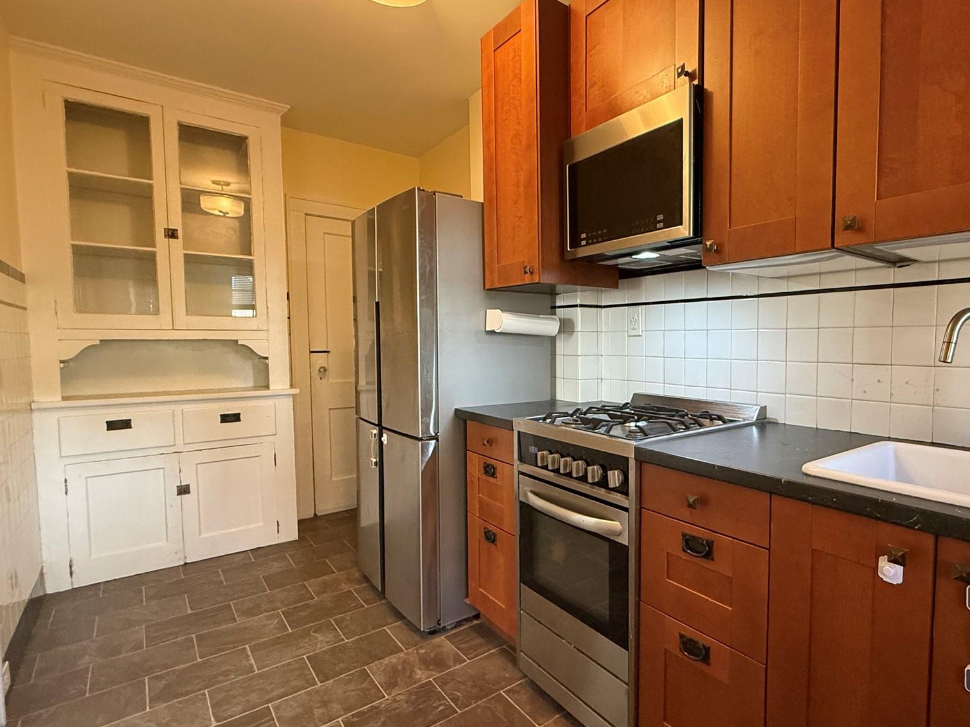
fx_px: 532
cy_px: 374
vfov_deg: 68.7
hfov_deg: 83.0
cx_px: 606
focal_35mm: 19
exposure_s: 1/60
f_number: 2.2
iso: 500
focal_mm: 2.22
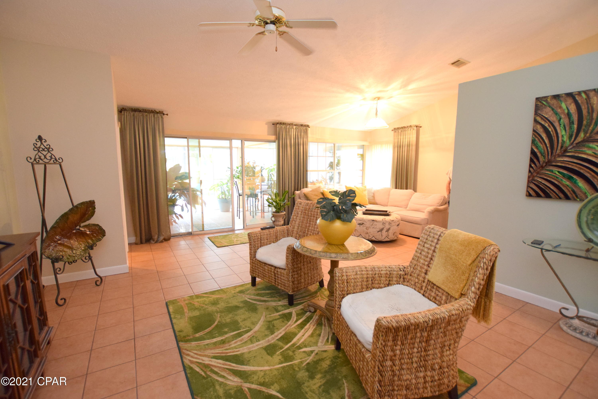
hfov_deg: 100.4
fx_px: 249
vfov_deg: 77.3
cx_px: 299
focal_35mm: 15
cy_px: 200
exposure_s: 1/60
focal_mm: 10
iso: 2000
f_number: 3.5
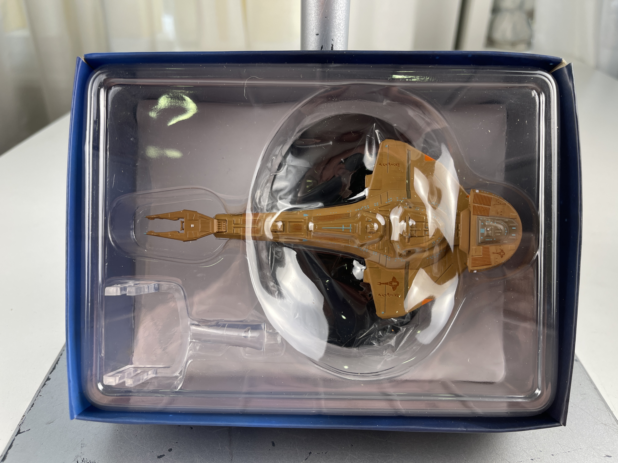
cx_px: 309
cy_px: 232
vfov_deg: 54.9
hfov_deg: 69.4
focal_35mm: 25
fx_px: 446
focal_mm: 5.1
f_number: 1.6
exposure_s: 1/100
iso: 50
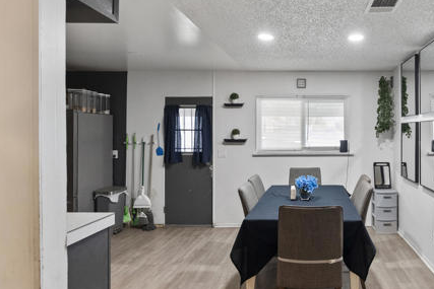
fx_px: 289
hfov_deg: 69.8
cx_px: 315
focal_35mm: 24
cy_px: 122
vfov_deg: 53.0
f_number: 2.8
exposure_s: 1/50
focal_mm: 16
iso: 2500
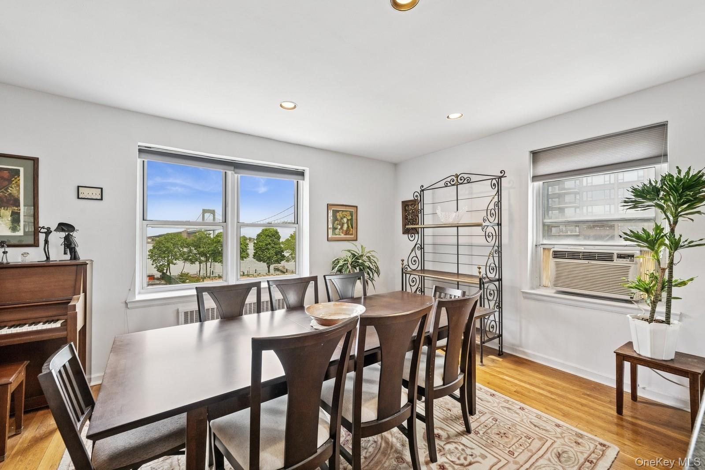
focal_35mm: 14
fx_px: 274
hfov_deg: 104.3
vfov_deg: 81.2
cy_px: 235
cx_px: 352
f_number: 8
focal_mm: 14
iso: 400
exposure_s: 1/200
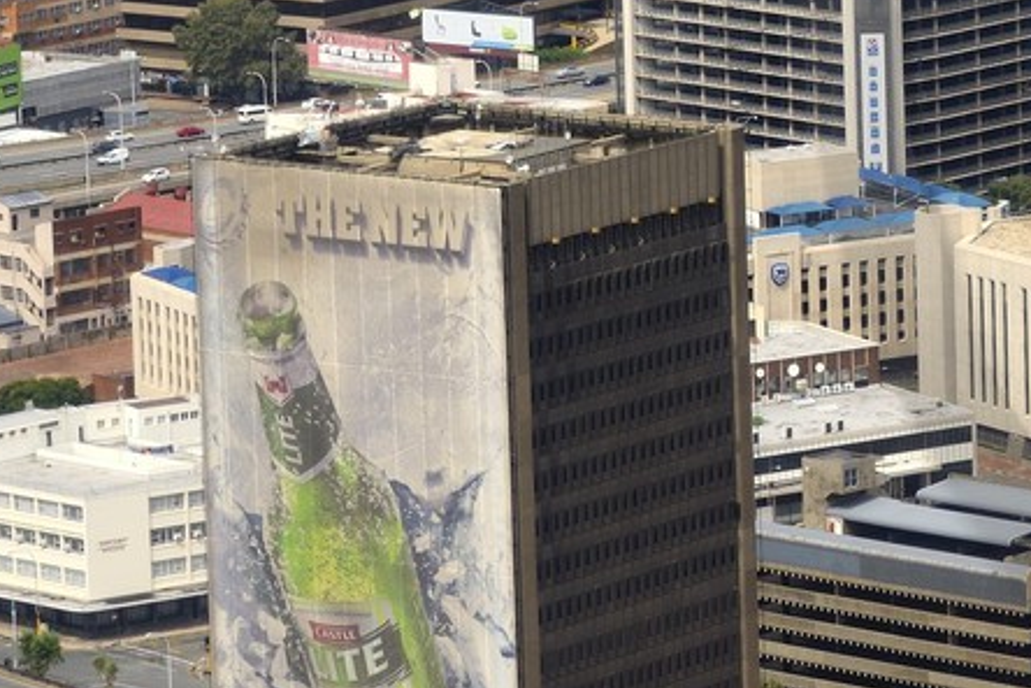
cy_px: -26
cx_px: 1749
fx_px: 7216
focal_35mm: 252
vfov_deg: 5.4
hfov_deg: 7.9
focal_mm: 70
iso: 200
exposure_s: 1/400
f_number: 10
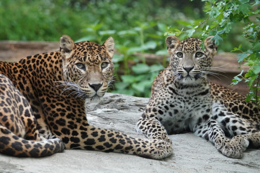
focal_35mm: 290
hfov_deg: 7.1
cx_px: 130
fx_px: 2091
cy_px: 86
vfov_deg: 4.7
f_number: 5.6
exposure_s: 1/320
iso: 1600
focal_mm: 193
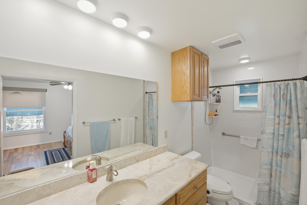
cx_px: 154
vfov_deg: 81.2
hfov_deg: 104.3
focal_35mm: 14
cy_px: 102
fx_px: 119
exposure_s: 1/125
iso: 500
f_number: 2.8
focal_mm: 14
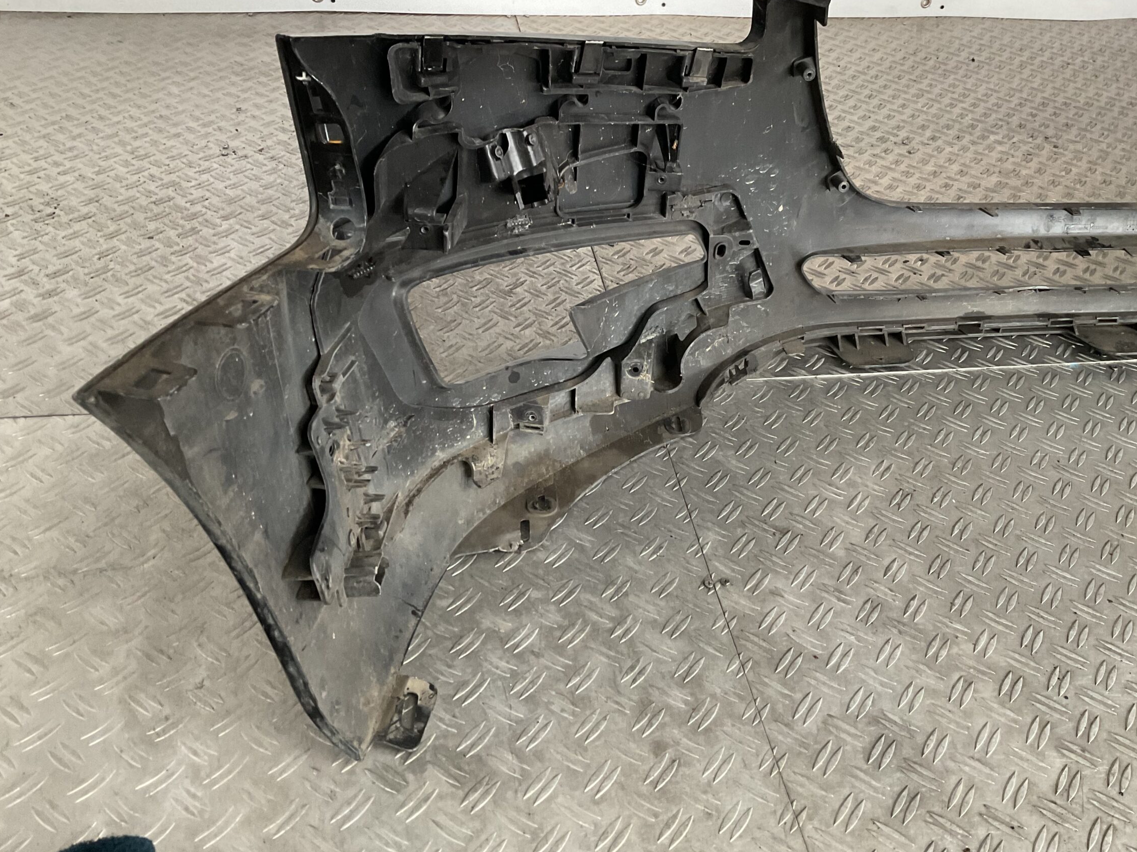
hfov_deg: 55.2
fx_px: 1084
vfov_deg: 42.9
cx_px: 634
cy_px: 381
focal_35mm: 33
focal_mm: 3
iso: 125
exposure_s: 1/50
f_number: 1.8
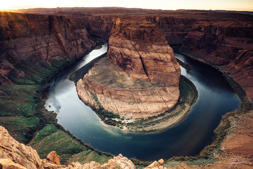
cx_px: 126
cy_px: 84
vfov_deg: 62.0
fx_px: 141
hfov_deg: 84.0
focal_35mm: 20
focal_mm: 20
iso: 31
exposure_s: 1
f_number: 16
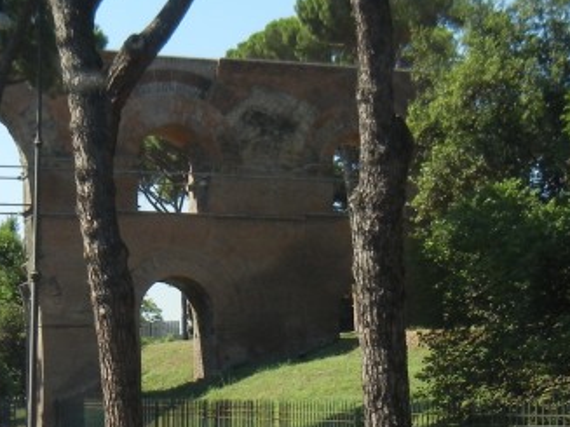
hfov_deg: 20.8
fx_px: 1547
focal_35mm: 94
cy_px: 295
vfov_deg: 15.7
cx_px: 167
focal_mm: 5.4
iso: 160
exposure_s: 1/738
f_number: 3.5
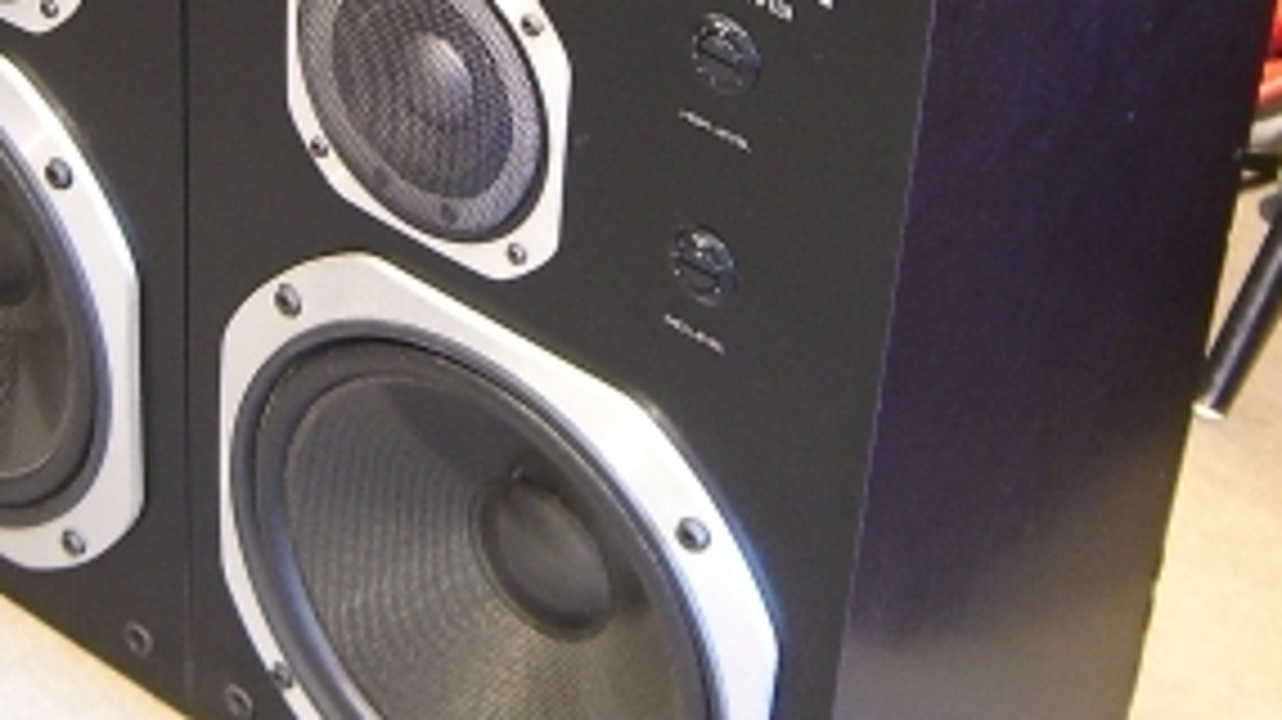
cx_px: 445
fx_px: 3160
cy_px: 76
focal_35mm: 93
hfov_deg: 22.9
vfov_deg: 12.9
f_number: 2.8
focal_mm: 7.9
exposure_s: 1/10
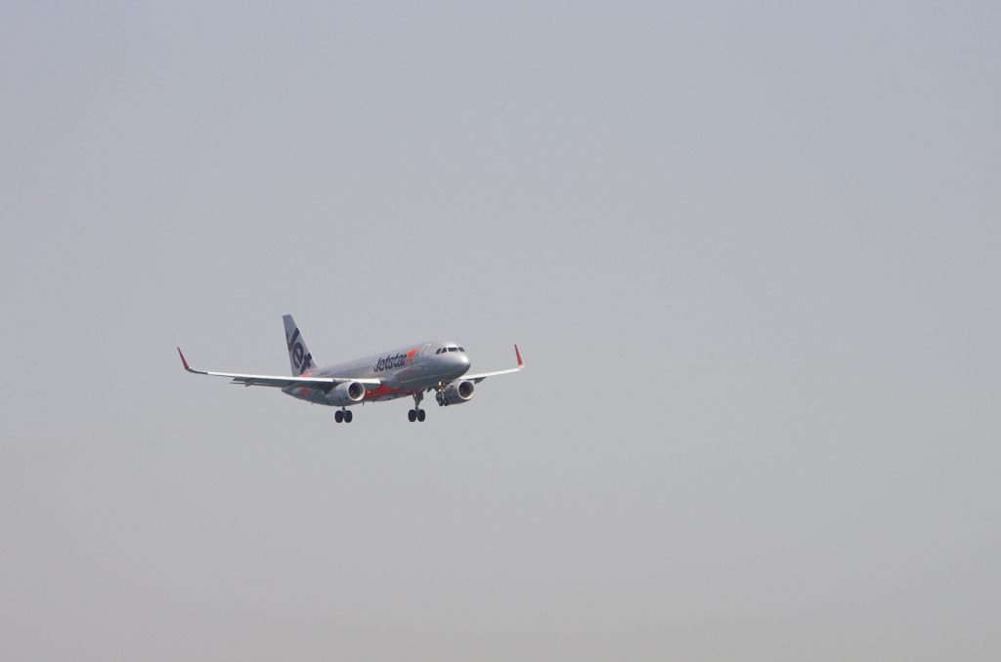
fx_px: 7907
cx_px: 500
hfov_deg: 7.2
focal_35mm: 285
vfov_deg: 4.8
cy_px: 331
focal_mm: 190
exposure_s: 1/2500
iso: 1600
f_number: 11
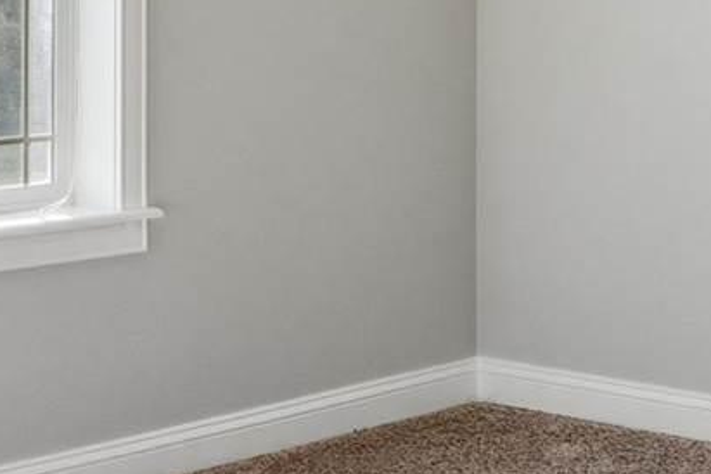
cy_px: -73
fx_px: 2330
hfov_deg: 17.3
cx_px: 529
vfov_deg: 11.4
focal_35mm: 118
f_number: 13
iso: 400
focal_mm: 15.8
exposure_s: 1/60
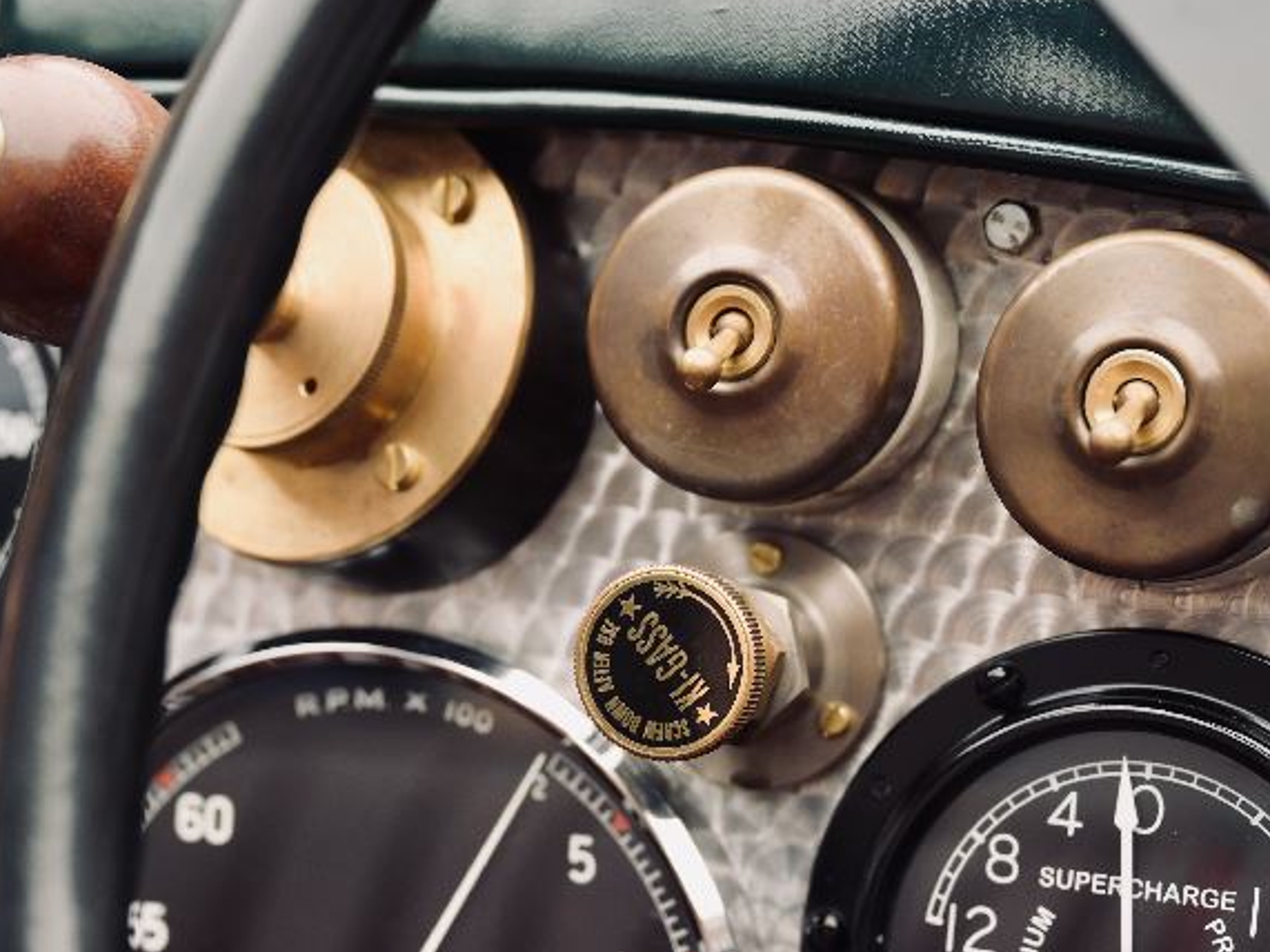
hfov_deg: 22.2
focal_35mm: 88
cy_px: 680
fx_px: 3228
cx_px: 489
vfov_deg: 16.7
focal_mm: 51
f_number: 3.5
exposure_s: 1/80
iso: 800
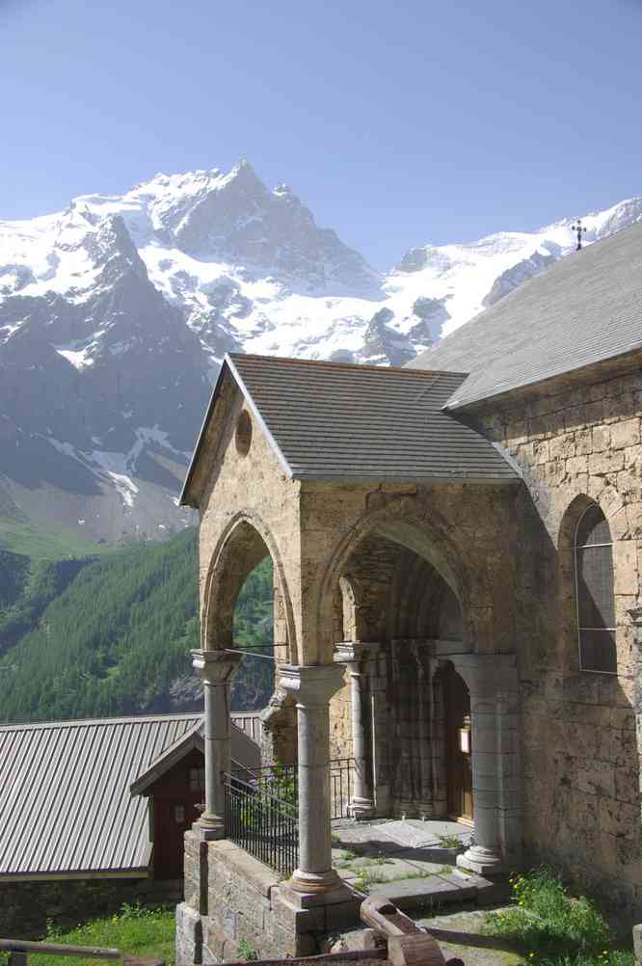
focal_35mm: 40
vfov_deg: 48.1
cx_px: 321
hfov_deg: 33.1
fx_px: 1082
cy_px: 483
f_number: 8
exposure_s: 1/250
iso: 100
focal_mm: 26.9
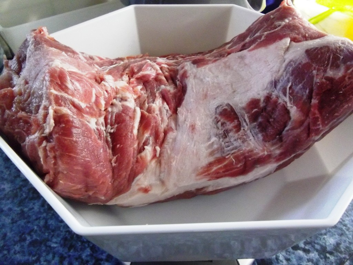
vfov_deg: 51.4
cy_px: 132
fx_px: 275
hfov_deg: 65.3
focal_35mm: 27
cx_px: 176
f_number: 3.2
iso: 761
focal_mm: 4.9
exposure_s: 1/80
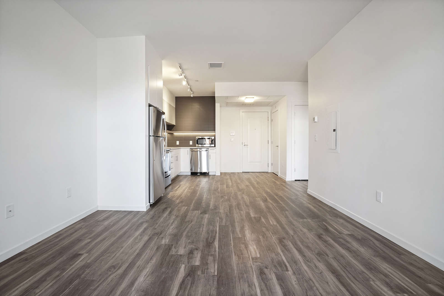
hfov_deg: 100.4
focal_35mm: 15
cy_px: 148
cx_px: 222
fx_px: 185
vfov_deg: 77.3
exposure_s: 1/5
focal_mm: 10
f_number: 11
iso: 500
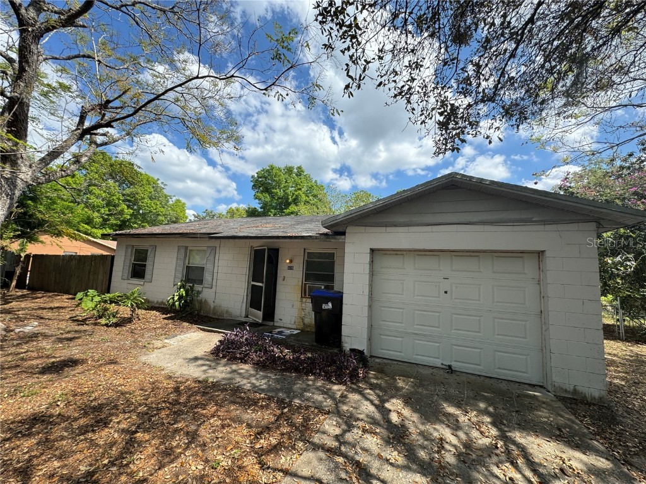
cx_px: 323
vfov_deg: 85.7
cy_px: 242
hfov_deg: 102.1
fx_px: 261
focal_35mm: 14
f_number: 2.2
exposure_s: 1/501
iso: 50
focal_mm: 2.22
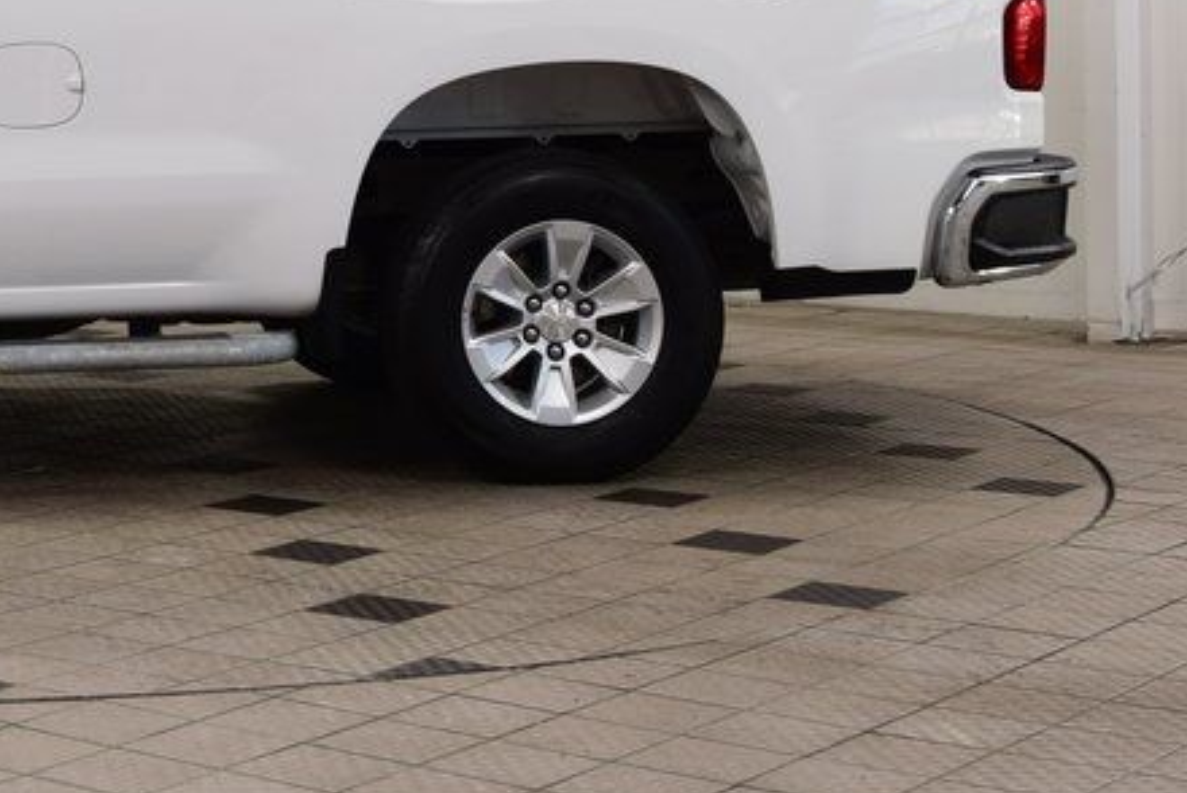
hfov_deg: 20.5
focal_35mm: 94
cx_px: -140
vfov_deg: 14.3
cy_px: -20
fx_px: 3107
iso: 400
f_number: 7.1
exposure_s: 1/30
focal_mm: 27
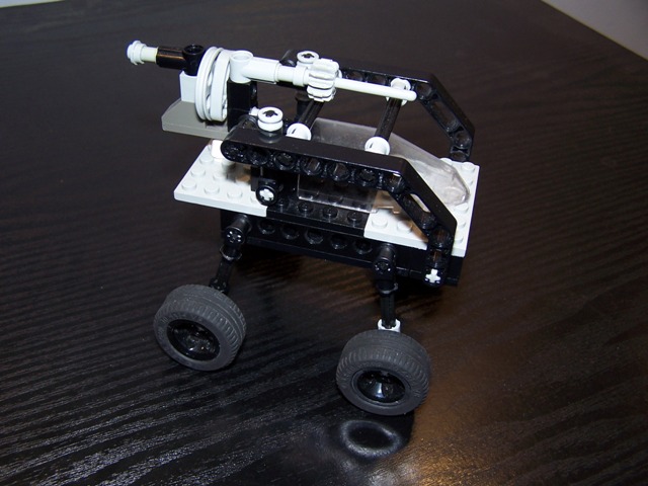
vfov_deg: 37.7
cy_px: 243
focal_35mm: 38
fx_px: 711
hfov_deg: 49.0
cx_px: 324
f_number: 2.8
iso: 80
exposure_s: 1/60
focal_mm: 6.3
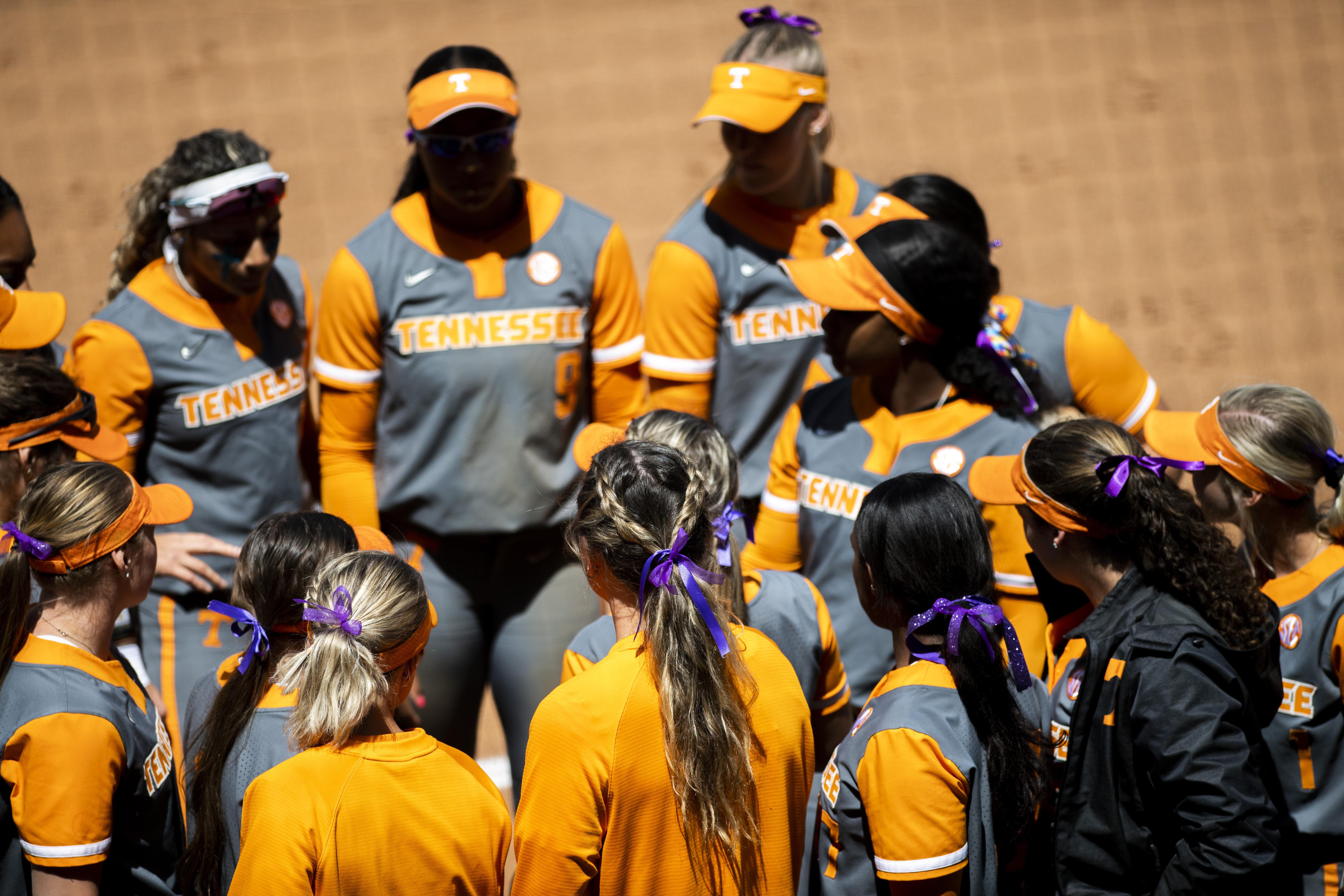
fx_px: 11199
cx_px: 672
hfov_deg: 6.9
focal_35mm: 300
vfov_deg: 4.6
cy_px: 448
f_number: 2.8
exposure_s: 1/3200
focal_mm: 300
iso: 160
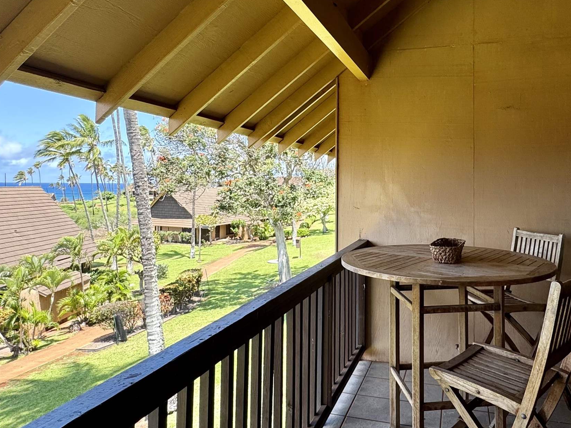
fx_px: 429
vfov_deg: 52.7
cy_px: 172
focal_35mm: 26
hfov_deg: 66.7
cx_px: 338
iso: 40
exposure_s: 1/287
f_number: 2.2
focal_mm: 2.22
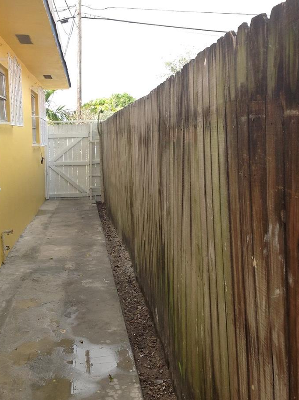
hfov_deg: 31.3
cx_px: 106
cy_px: 207
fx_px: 531
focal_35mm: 46
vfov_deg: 41.3
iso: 50
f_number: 2.4
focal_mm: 4.28
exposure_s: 1/420
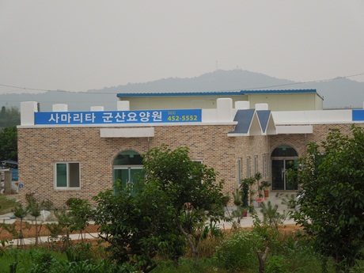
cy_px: 136
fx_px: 1251
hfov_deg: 16.6
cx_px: 182
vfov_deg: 12.5
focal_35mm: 119
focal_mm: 21.5
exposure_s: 1/125
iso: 100
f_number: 4.8
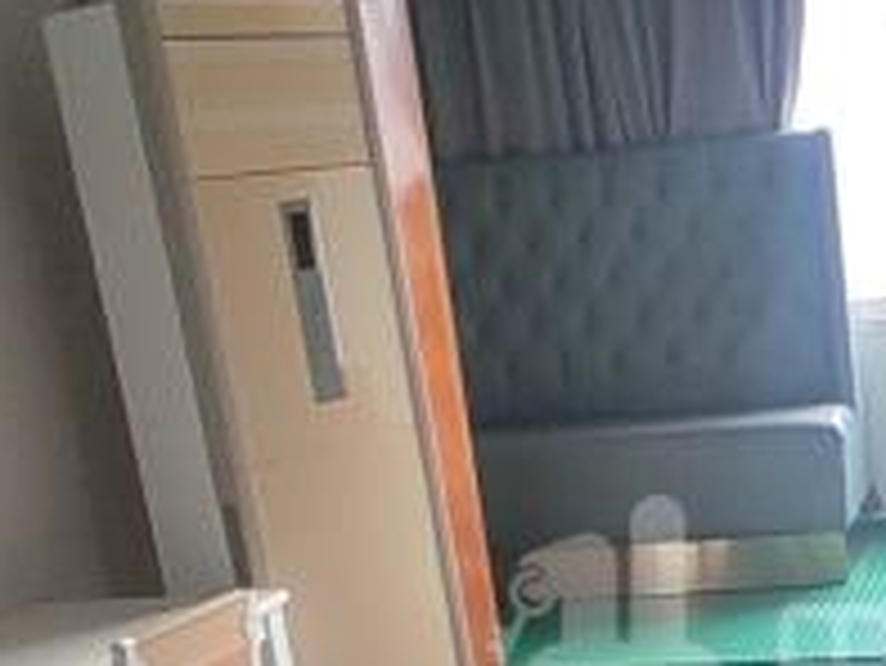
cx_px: 846
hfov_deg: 28.3
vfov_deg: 22.0
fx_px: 1665
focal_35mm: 65
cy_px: 621
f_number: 2.2
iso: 64
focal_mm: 1.68
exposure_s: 1/50
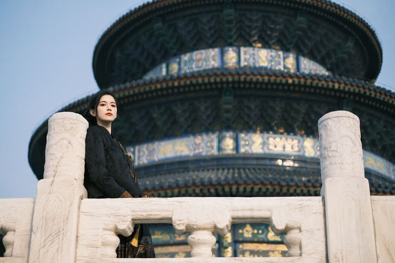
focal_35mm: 53
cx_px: 198
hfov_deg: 37.5
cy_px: 132
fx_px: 581
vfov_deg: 25.5
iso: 1000
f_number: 1.4
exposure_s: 1/32000
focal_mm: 35
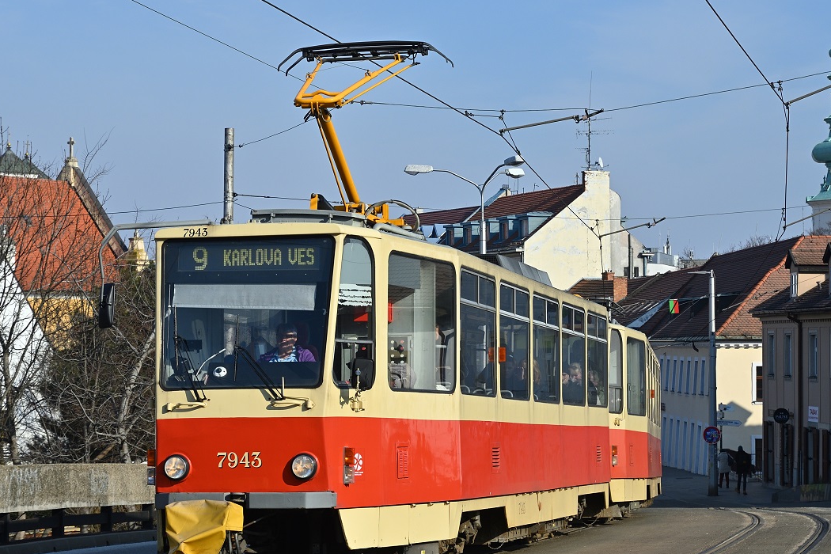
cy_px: 254
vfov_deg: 14.9
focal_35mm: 92
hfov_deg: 22.1
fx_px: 2124
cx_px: 487
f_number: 6.3
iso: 100
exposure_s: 1/1000
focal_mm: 46
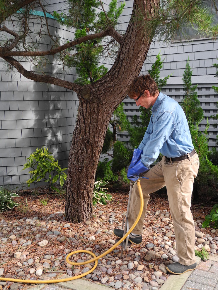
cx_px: 109
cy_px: 145
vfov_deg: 45.8
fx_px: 344
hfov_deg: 35.1
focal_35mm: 41
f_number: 3.2
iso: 100
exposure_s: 1/57.8
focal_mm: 8.8
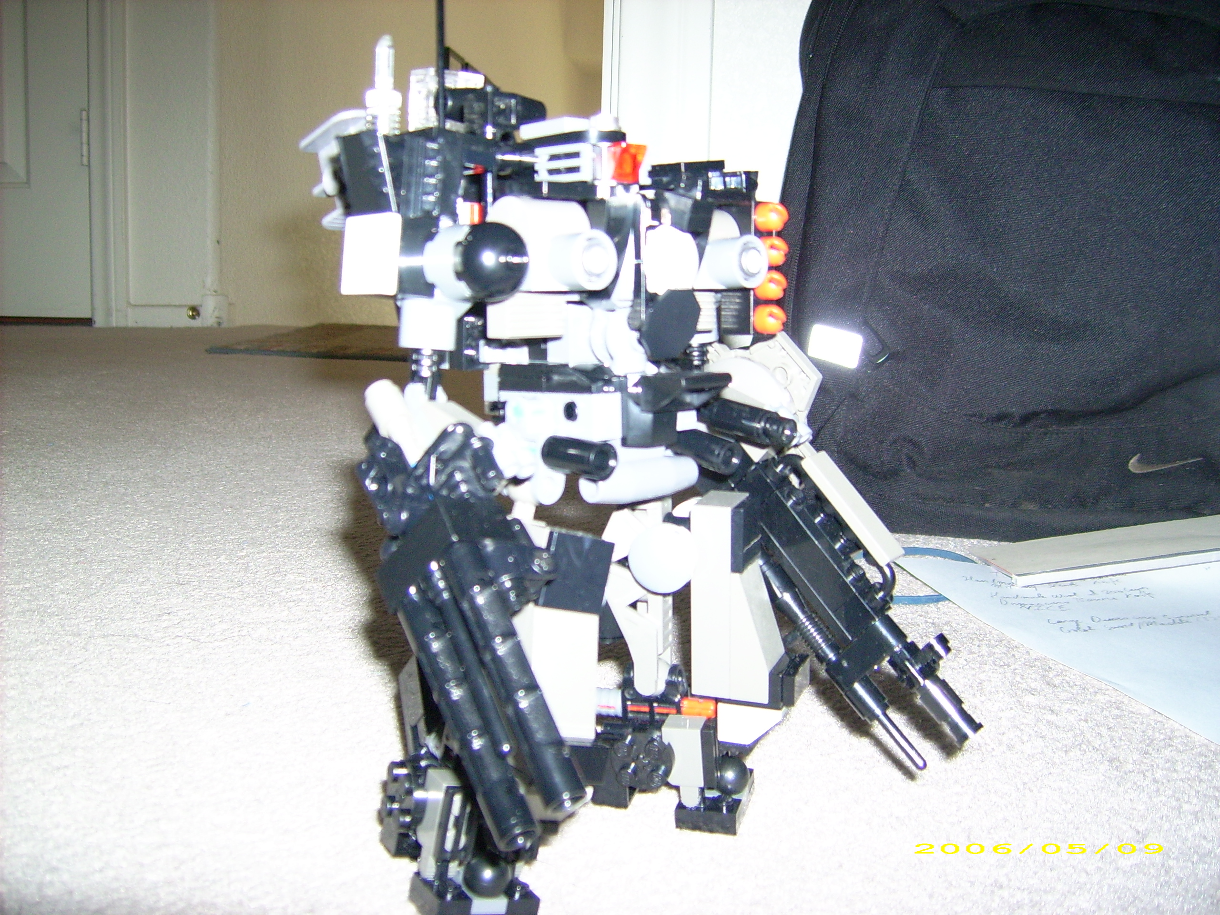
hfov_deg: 52.6
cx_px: 610
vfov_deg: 40.7
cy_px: 458
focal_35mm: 35
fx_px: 1234
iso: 100
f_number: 2.8
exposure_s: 1/60
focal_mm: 5.95
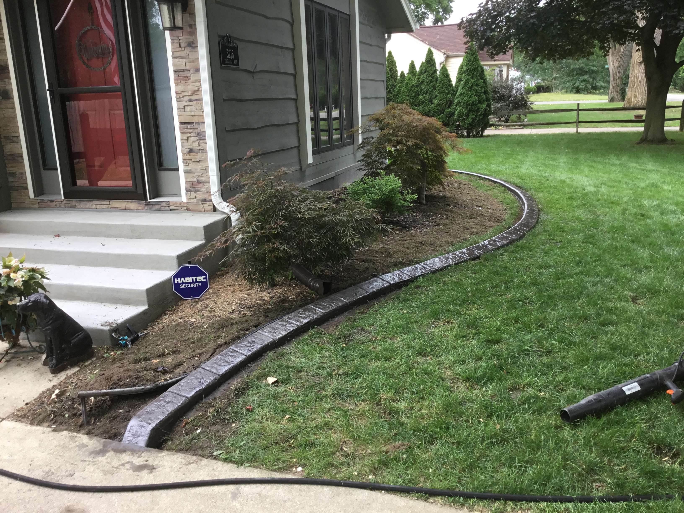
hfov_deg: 58.4
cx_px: 342
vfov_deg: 45.4
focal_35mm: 31
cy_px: 256
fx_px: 613
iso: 25
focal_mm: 3.3
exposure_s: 1/120
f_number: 2.4
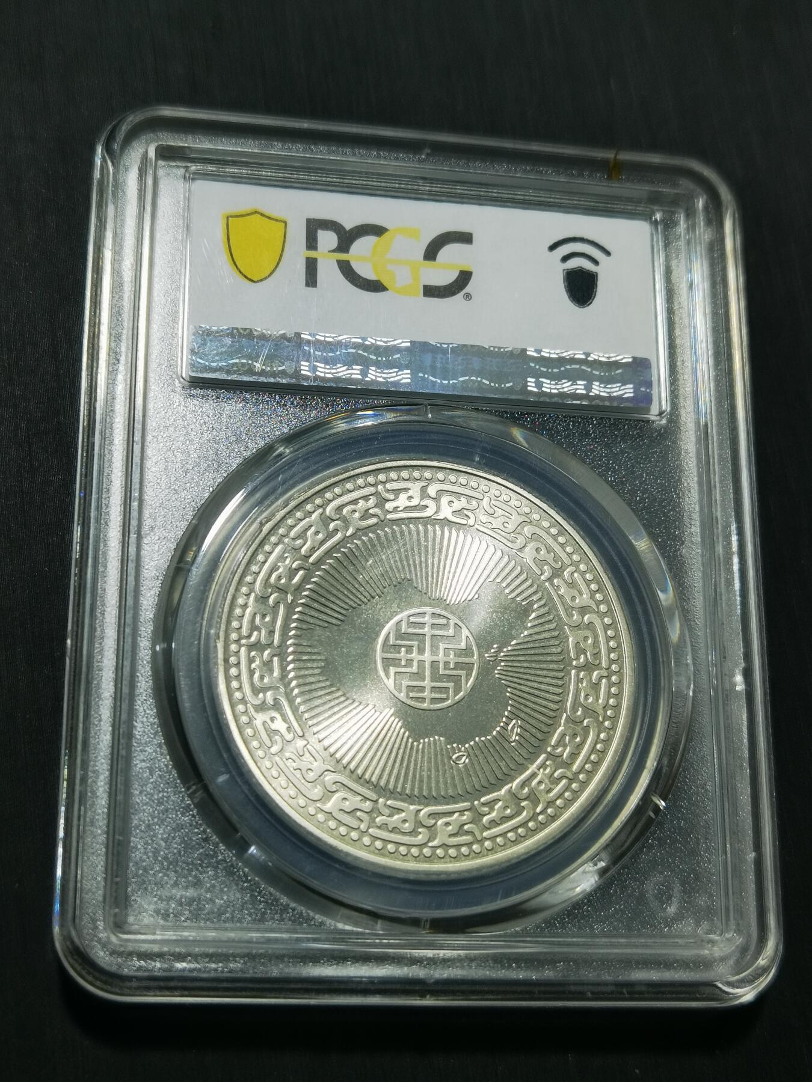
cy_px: 541
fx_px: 1689
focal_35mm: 54
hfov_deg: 27.0
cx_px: 406
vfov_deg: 35.5
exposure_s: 1/100
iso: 64
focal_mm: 6.67
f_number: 1.9
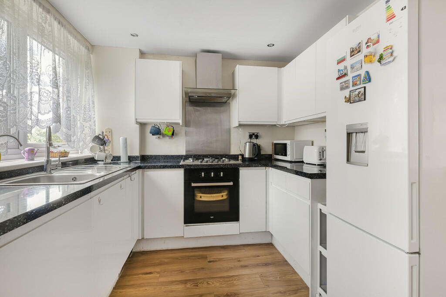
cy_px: 148
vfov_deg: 70.5
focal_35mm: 17
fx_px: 211
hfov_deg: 93.3
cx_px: 223
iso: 200
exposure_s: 1/6
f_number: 8
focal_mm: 17
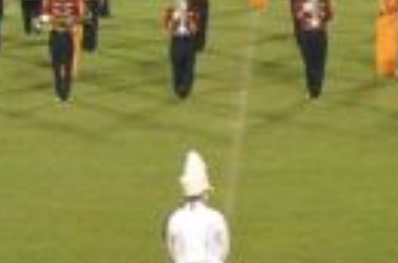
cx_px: 885
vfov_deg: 4.4
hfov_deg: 6.4
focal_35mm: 308
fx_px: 3397
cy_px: 321
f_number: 2.8
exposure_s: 1/60
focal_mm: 26
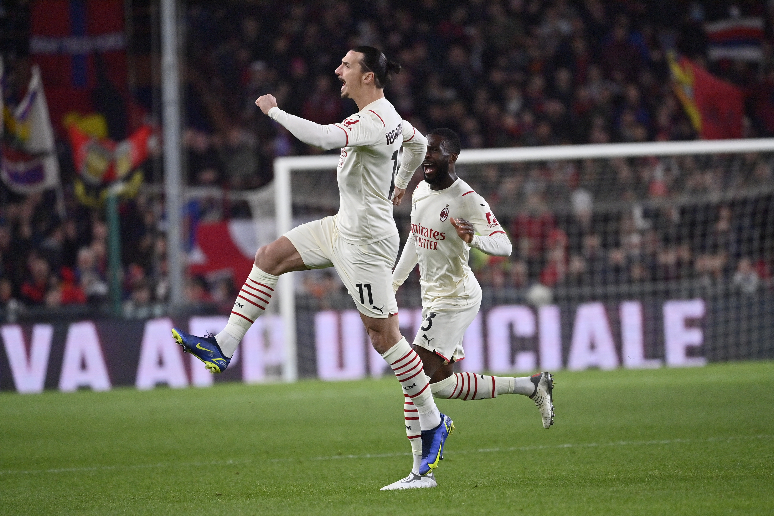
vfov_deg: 3.4
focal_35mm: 400
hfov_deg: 5.2
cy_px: 258
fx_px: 8599
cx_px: 387
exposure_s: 1/2000
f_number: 4
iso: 1600
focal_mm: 400
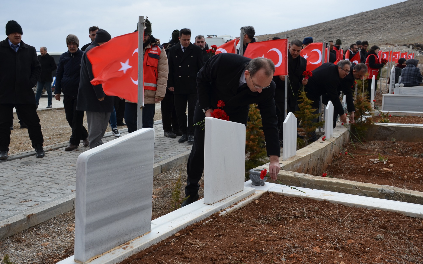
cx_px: 212
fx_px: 461
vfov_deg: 32.0
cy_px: 128
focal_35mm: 40
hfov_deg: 49.3
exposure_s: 1/200
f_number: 7.1
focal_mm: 26
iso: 200
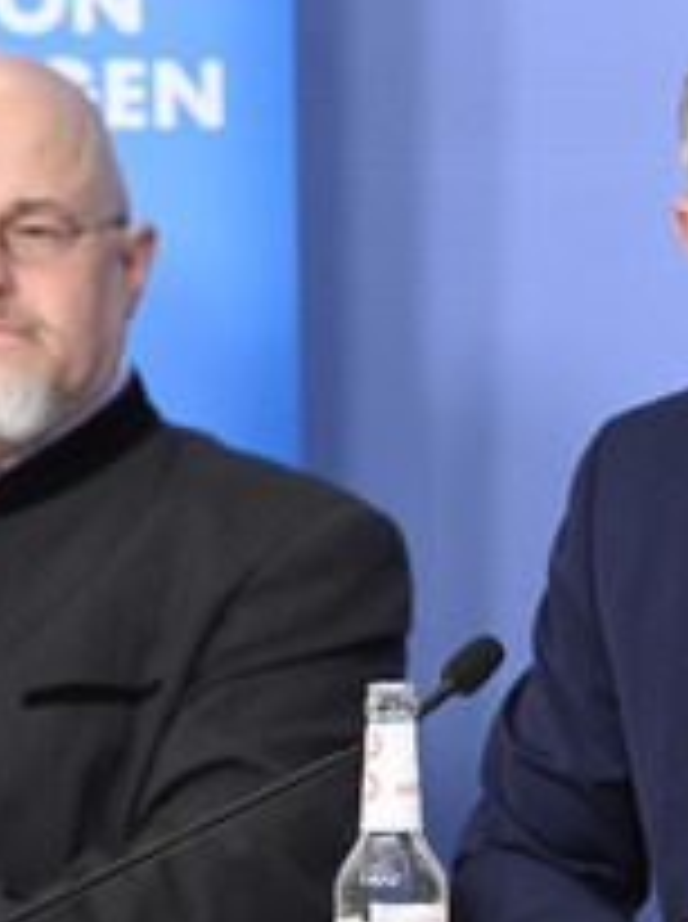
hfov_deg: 3.8
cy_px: 526
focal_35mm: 392
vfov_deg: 5.1
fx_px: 10421
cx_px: 627
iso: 3200
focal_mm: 185
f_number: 5.6
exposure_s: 1/400
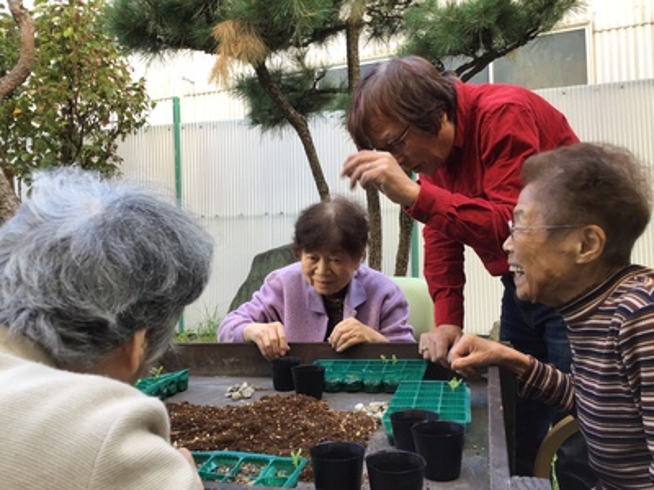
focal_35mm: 31
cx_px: 327
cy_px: 245
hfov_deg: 58.4
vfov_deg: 45.4
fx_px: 586
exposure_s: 1/60
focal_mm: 3.3
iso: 25
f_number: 2.4
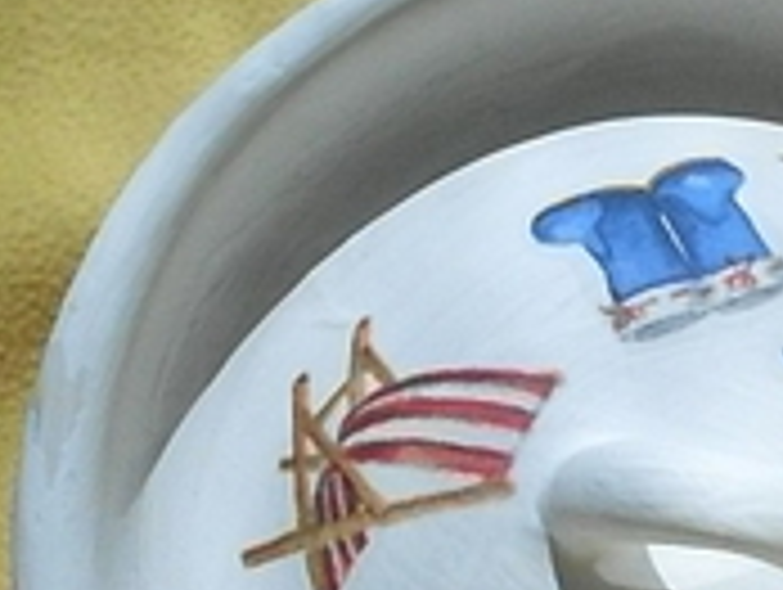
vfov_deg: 15.1
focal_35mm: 98
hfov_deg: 18.8
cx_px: 958
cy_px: 446
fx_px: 2220
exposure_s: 1/2000
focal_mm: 6.3
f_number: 8.4
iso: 400
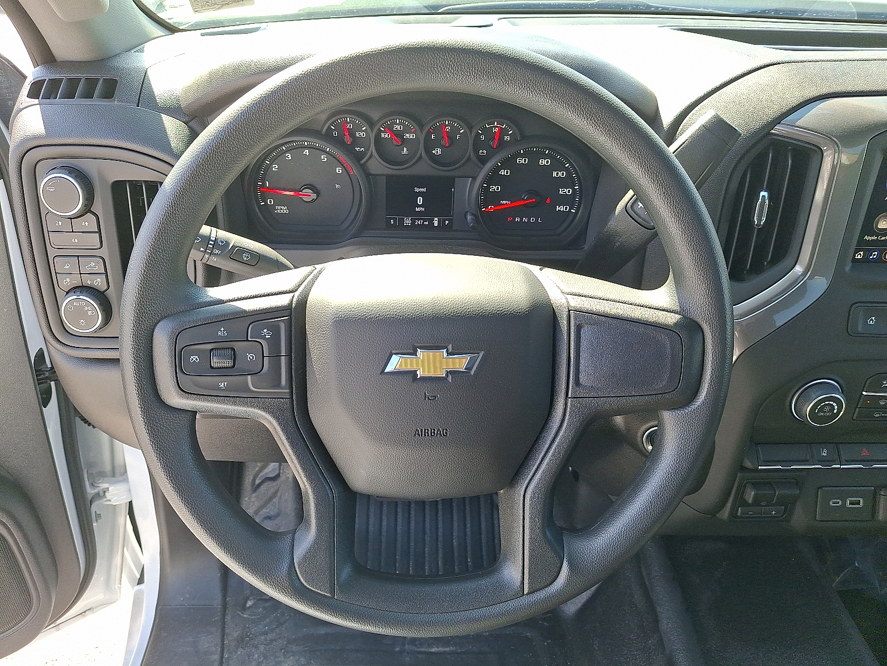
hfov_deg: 69.4
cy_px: 333
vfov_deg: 54.9
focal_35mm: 25
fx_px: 641
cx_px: 444
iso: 30
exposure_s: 1/185
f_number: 1.8
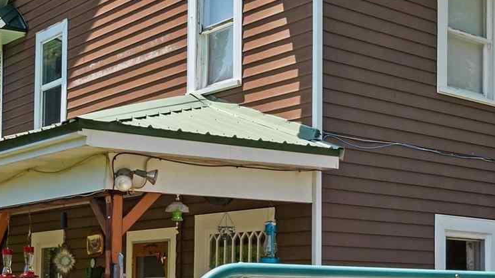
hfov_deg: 30.6
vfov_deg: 18.1
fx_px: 853
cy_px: 280
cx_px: 466
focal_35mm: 65
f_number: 11
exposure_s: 1/125
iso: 320
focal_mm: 15
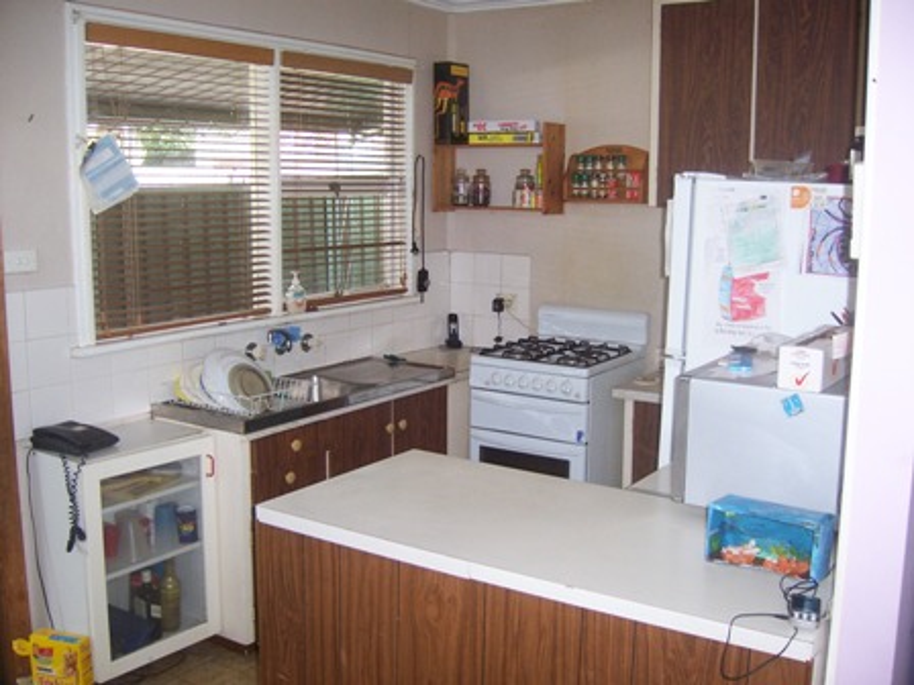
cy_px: 342
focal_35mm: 36
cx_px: 457
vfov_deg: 39.7
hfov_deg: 51.4
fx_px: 951
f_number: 2.8
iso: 125
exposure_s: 1/60
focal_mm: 6.2
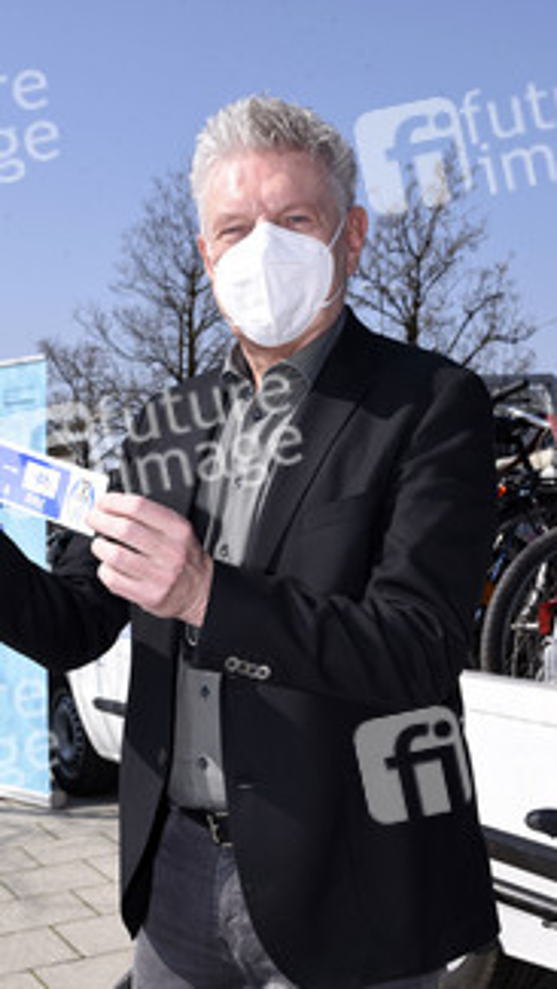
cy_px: 599
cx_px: 234
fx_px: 1286
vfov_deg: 41.9
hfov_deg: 24.4
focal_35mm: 49
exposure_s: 1/160
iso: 125
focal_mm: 38
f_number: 10
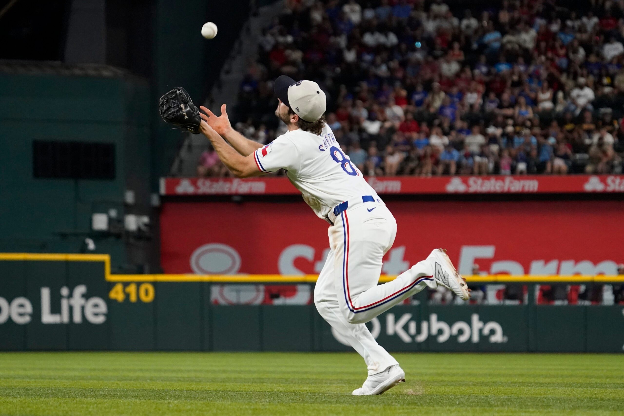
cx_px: 312
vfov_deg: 6.9
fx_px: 3467
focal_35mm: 200
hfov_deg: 10.3
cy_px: 208
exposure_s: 1/1600
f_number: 6.3
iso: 6400
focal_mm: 200
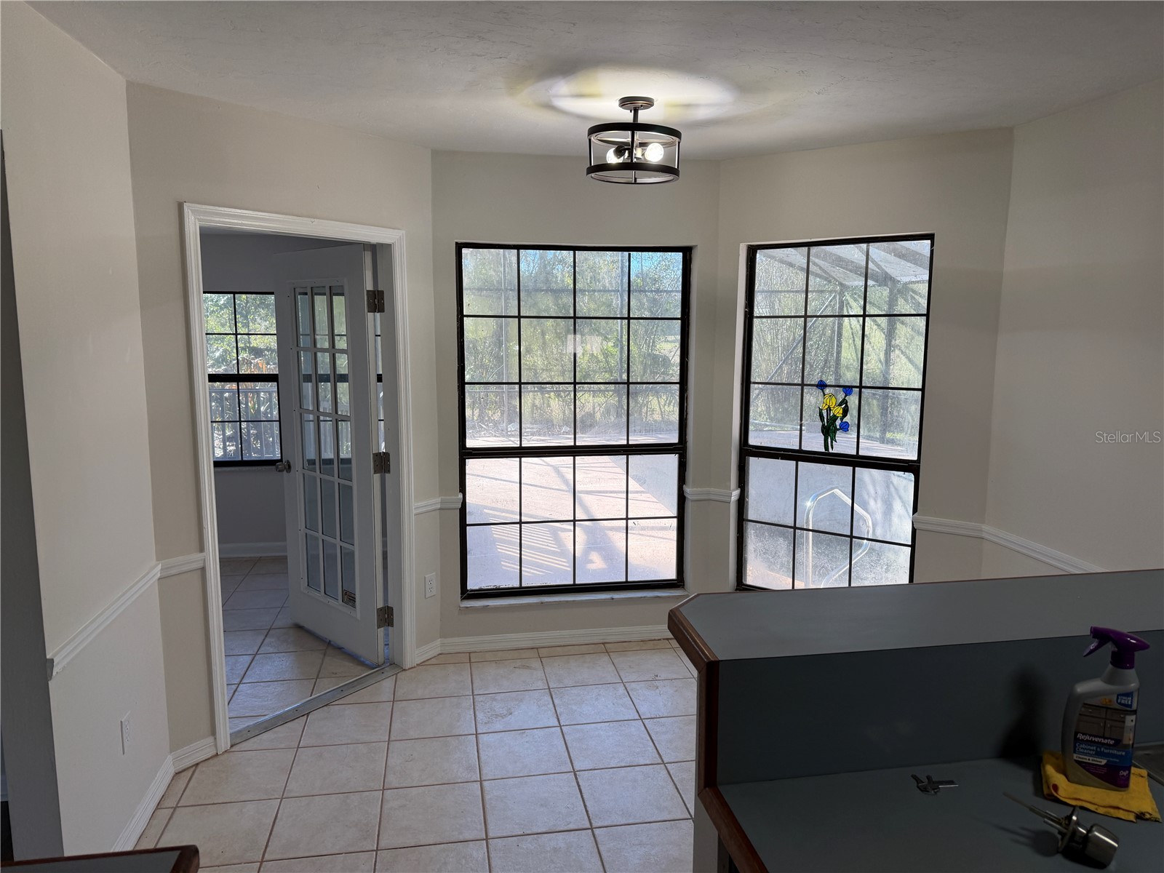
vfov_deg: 56.8
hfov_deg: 71.6
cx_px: 582
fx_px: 807
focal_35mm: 24
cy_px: 436
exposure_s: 1/142
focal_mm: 6.76
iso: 50
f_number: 1.78
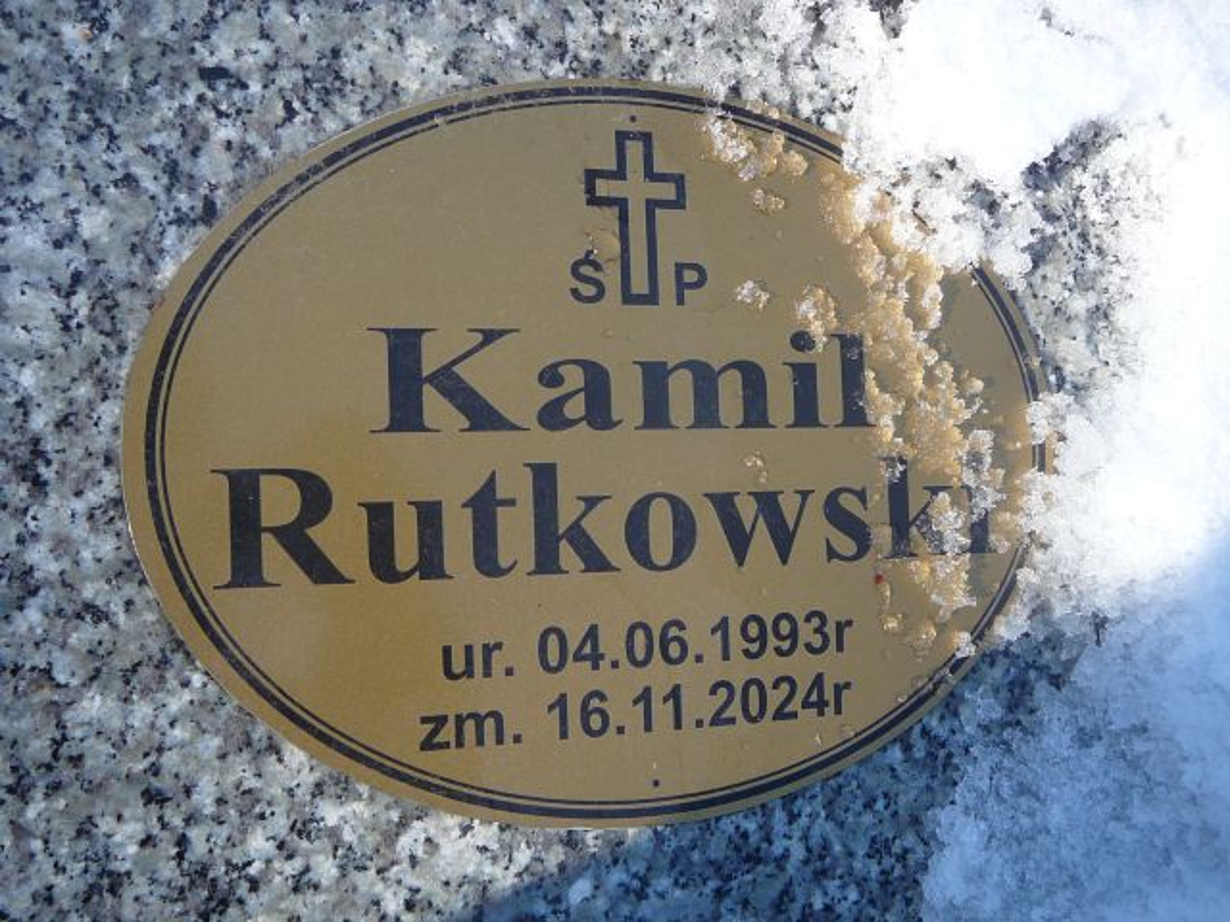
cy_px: 461
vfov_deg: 40.7
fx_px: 1244
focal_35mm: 35
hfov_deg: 52.6
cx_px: 615
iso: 80
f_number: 2.8
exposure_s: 1/500
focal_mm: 5.2
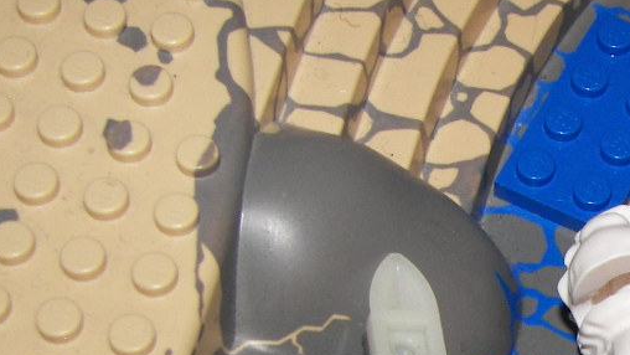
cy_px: 429
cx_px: 709
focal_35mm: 129
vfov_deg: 9.3
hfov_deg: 16.1
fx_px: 2155
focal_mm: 7.8
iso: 100
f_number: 2.8
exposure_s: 1/30
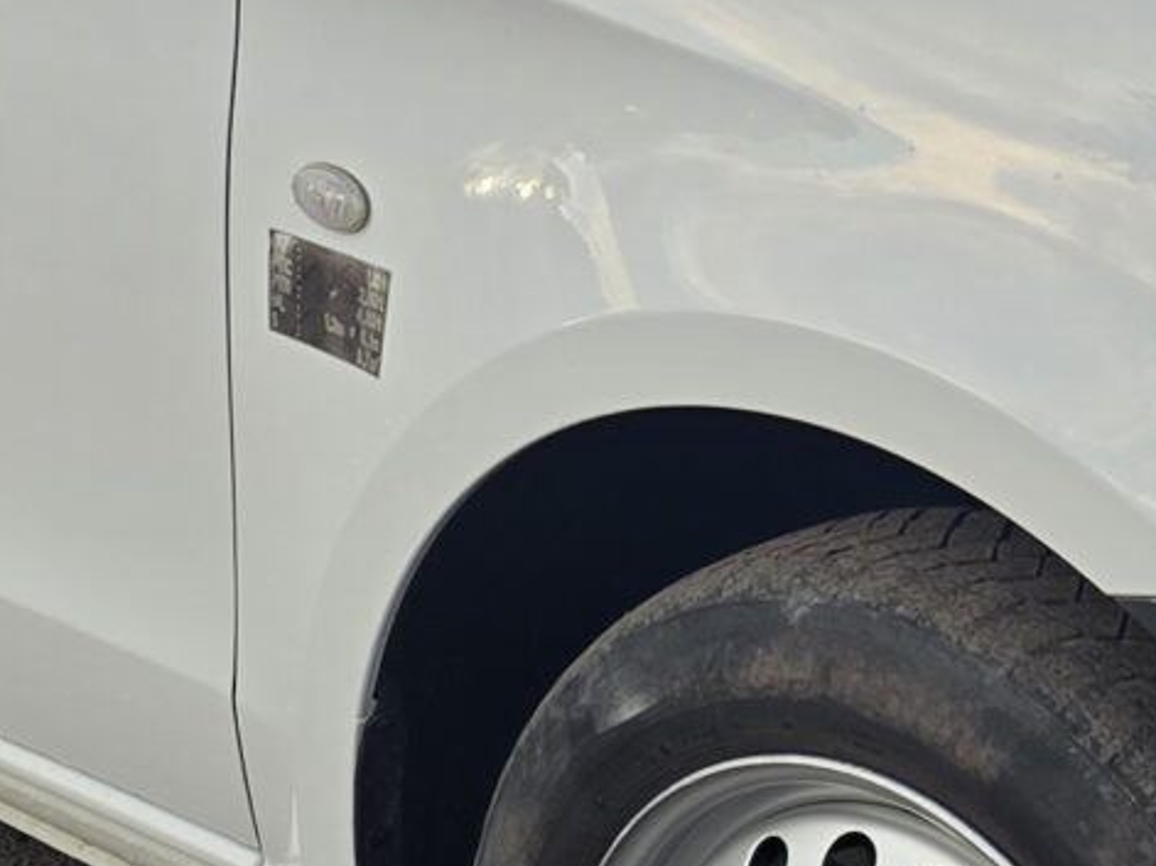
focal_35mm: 125
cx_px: 739
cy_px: 216
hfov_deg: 15.7
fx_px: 4173
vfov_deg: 11.8
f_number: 1.7
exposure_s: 1/359
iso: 25
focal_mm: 6.25
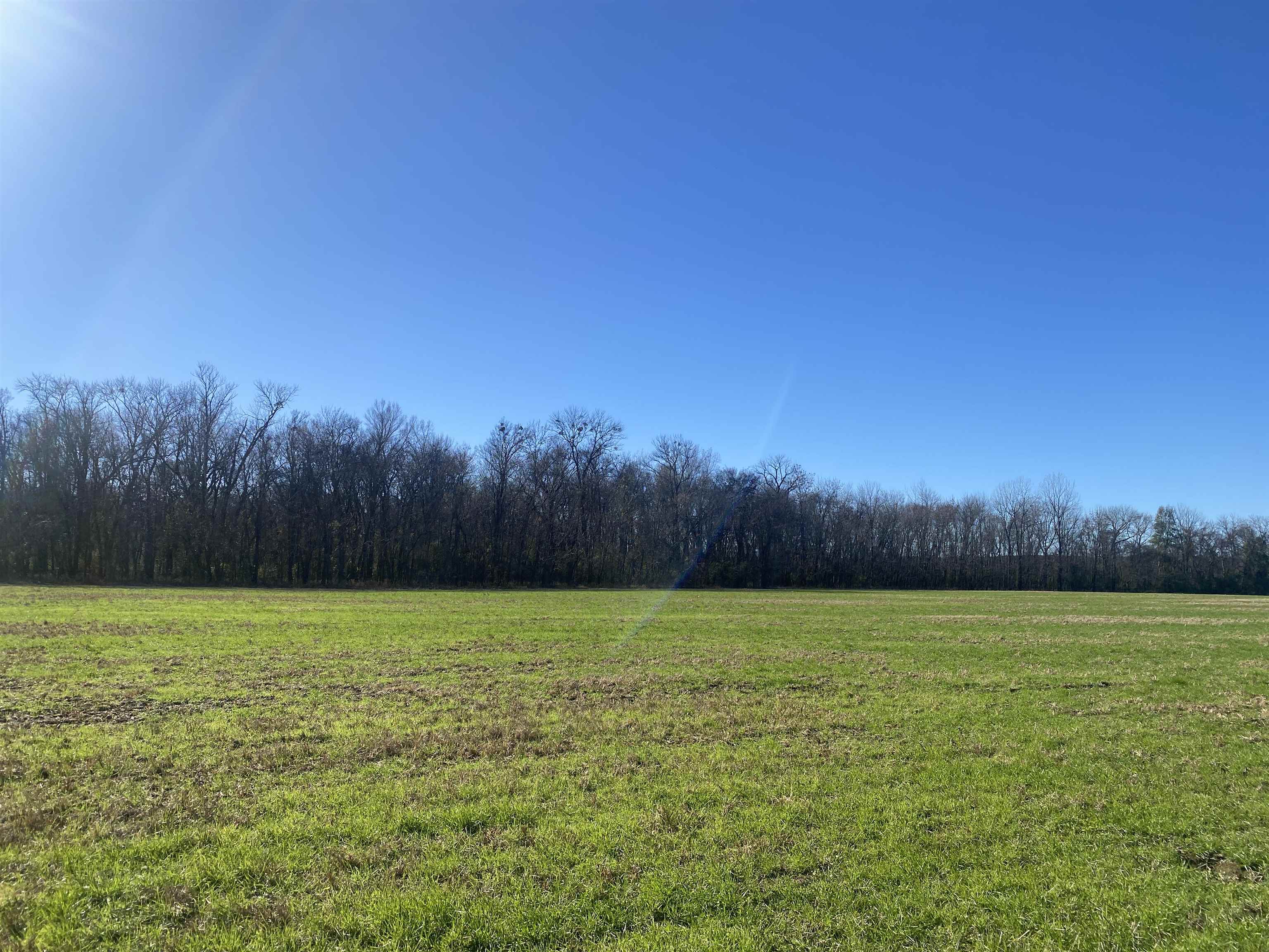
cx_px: 634
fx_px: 953
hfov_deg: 67.3
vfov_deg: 53.1
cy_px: 476
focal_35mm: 26
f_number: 1.8
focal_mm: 4.25
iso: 32
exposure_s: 1/3205
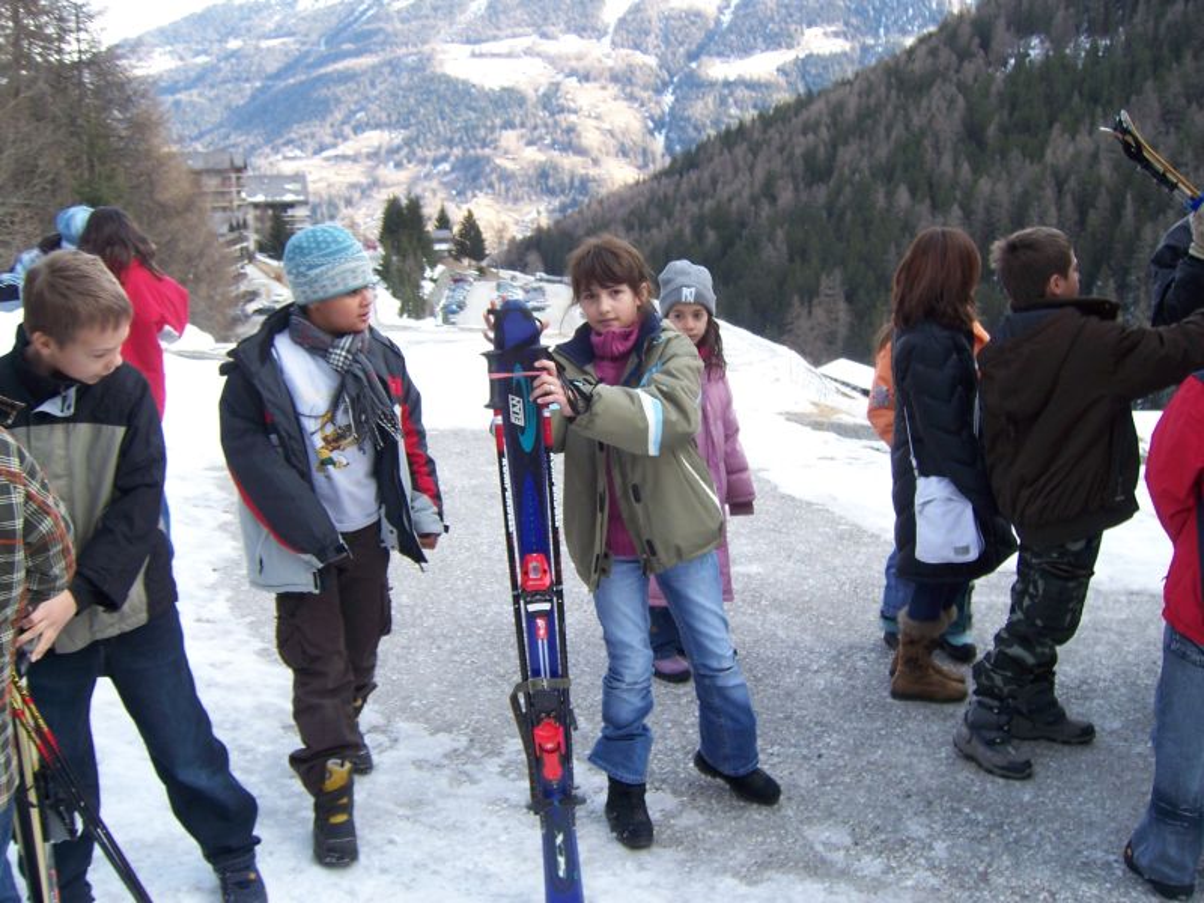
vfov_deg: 39.7
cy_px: 452
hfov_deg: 51.4
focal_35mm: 36
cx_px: 602
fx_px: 1252
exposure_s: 1/160
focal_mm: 6.2
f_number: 2.8
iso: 80
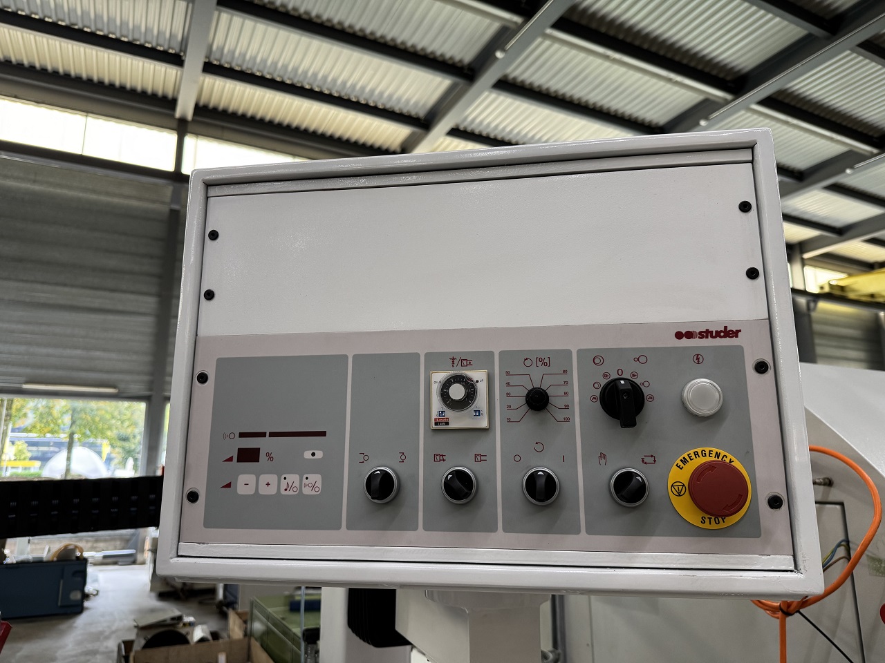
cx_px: 442
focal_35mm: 24
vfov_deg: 56.8
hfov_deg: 71.6
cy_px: 332
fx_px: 614
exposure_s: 1/100
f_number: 1.78
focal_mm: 6.76
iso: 200
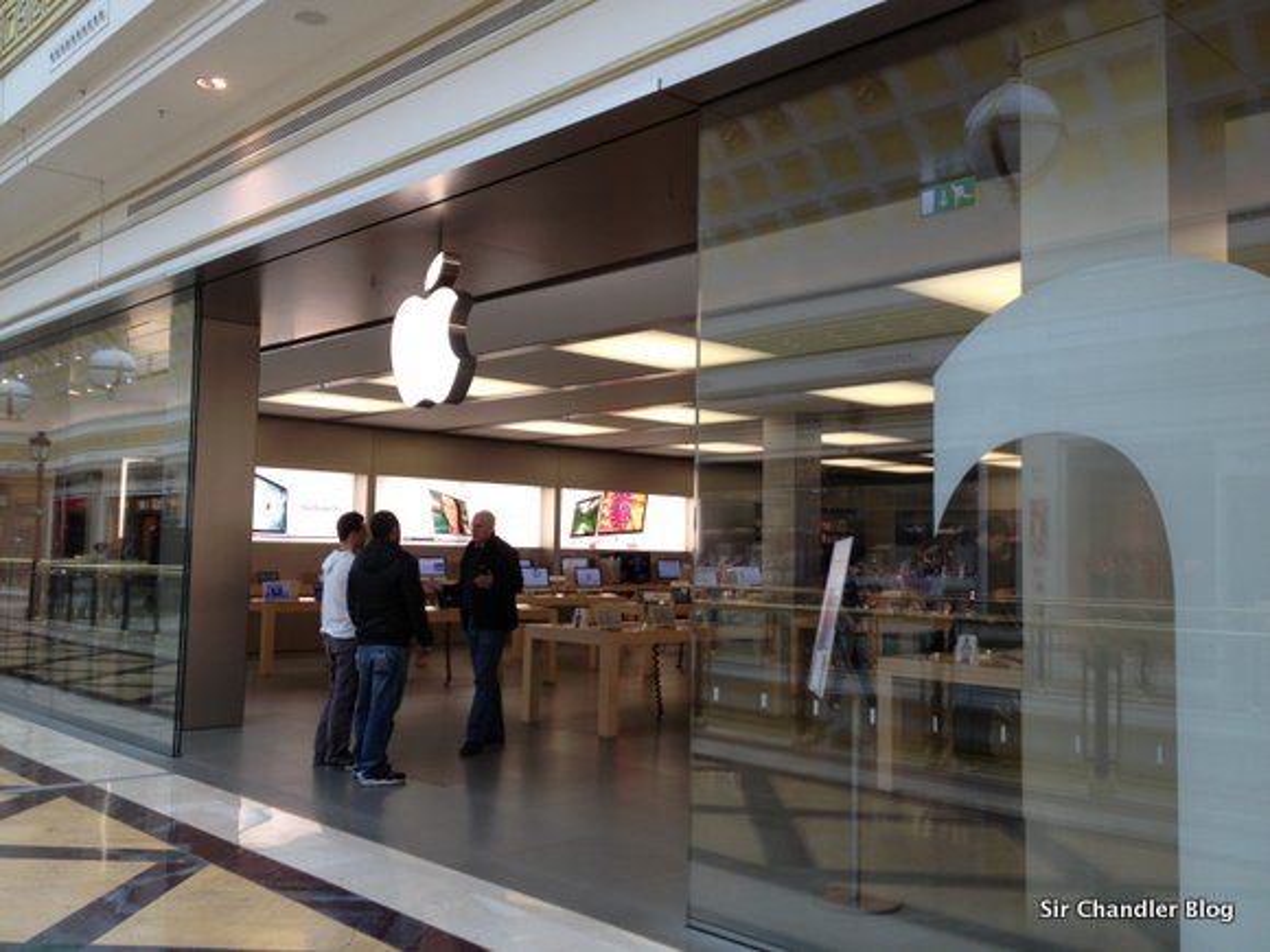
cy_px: 476
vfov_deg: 40.7
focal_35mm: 35
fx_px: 1284
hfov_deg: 52.6
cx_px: 635
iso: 50
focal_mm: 4.28
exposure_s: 1/120
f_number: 2.4
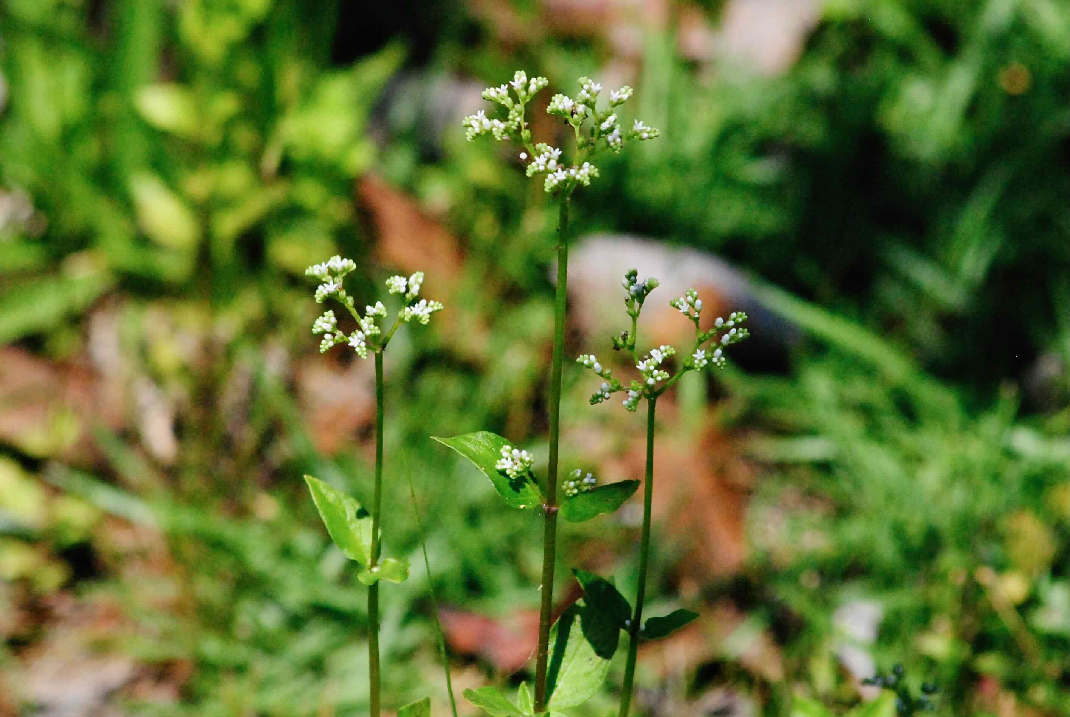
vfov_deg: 5.4
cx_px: 535
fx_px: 7588
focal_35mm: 255
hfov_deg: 8.1
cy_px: 358
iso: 1600
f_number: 8
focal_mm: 170
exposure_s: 1/4000
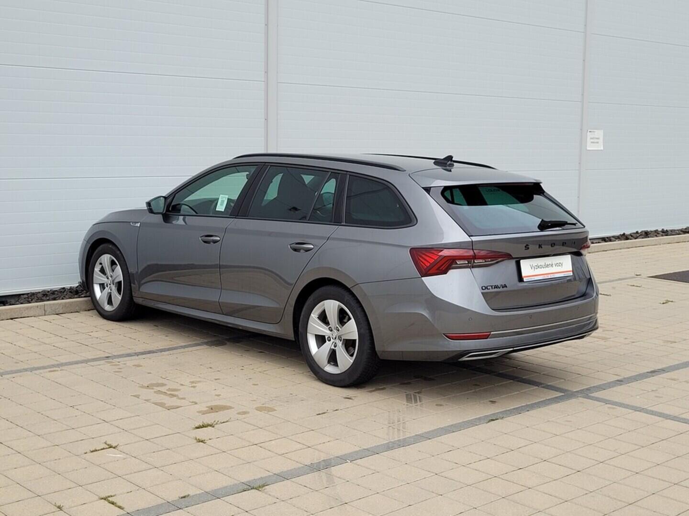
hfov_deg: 67.3
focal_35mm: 26
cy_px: 258
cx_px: 344
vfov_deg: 53.1
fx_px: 518
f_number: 1.8
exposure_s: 1/257
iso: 40
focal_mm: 5.4
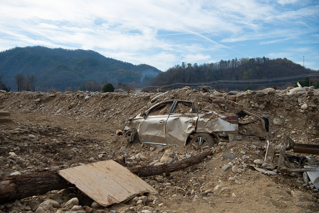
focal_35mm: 34
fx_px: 301
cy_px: 106
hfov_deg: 55.8
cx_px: 160
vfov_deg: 38.9
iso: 400
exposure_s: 1/3200
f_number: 5
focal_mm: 34
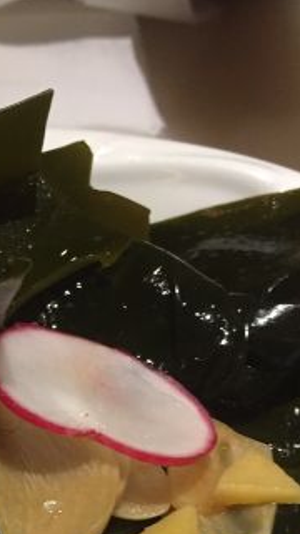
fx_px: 978
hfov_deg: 16.7
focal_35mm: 69
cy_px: 499
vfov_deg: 29.1
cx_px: -61
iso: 250
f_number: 2.2
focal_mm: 4.15
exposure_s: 1/33
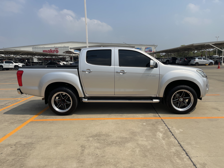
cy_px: 84
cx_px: 112
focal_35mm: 25
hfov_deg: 69.4
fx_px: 162
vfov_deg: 54.9
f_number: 1.6
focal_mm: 5.1
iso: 32
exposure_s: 1/5917
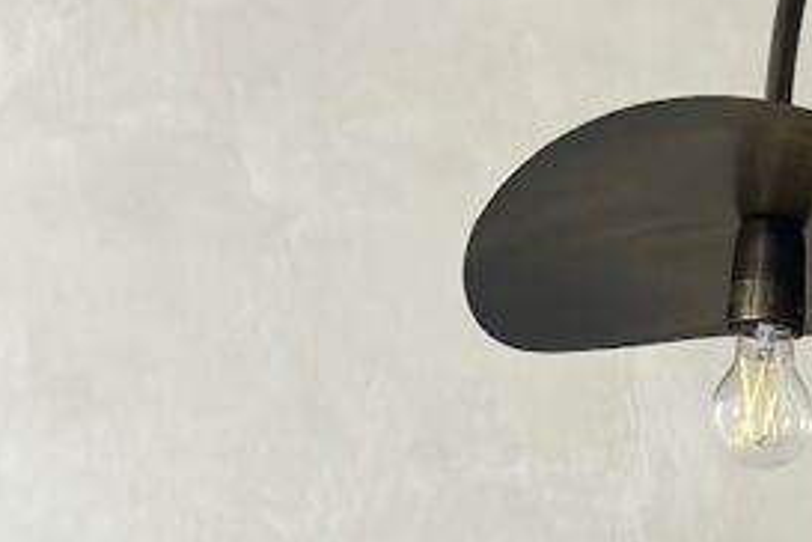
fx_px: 4218
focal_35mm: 187
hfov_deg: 10.7
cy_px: 1191
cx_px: 1127
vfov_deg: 7.0
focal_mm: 6.86
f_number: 1.78
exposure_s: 1/60
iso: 200
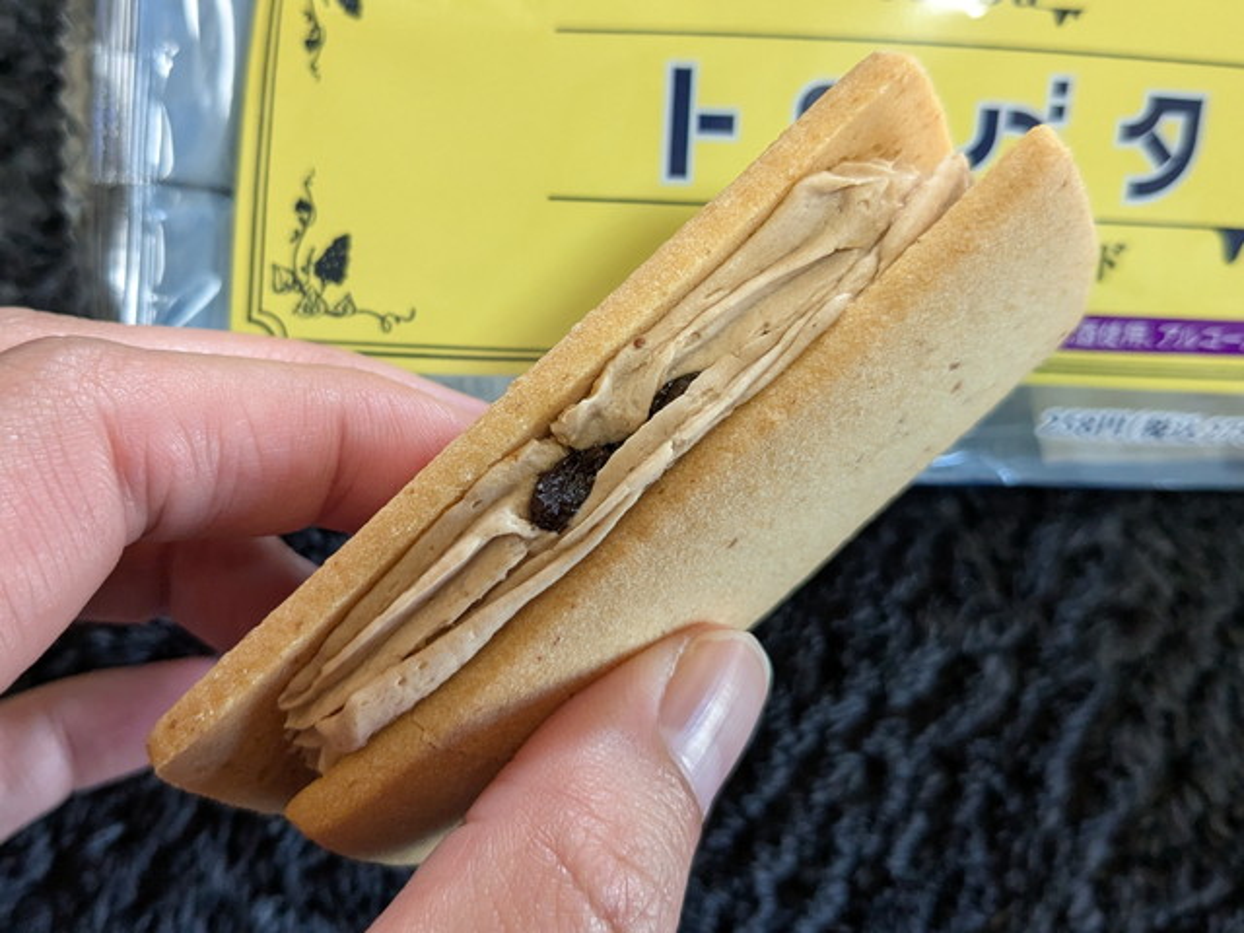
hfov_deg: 65.3
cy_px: 466
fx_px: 970
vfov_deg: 51.4
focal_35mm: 27
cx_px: 622
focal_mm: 4.38
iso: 409
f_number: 1.73
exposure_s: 1/120
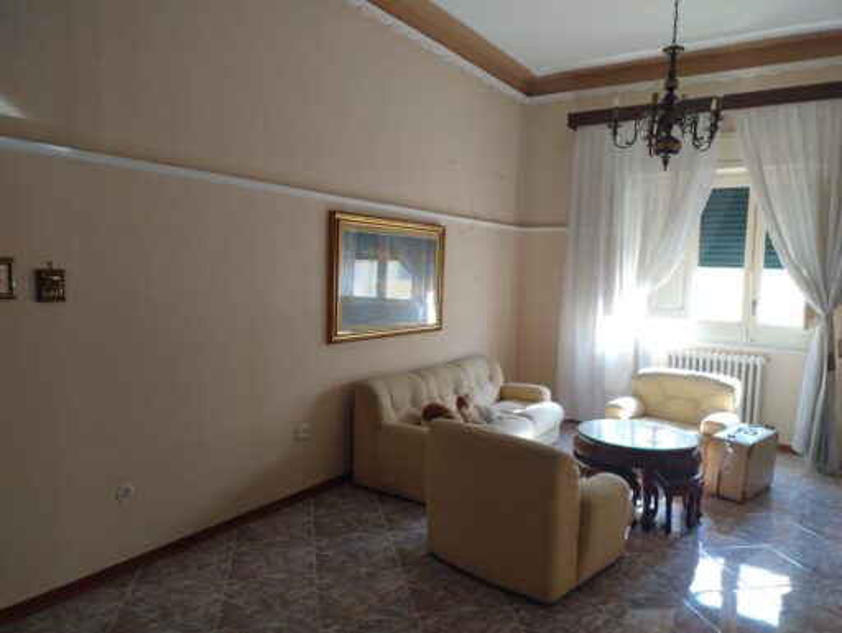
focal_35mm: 25
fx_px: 609
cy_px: 316
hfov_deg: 69.3
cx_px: 421
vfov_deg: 55.0
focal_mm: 4.71
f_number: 1.7
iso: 286
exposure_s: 1/40
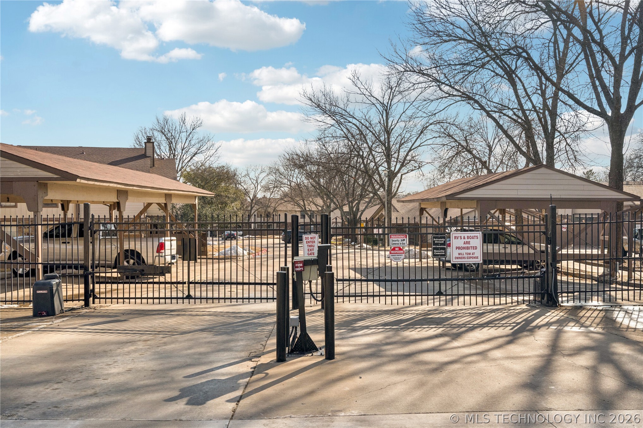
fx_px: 625
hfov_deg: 54.4
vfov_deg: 37.9
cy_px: 214
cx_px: 322
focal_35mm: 35
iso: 800
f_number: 11
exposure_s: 1/800
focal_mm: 35
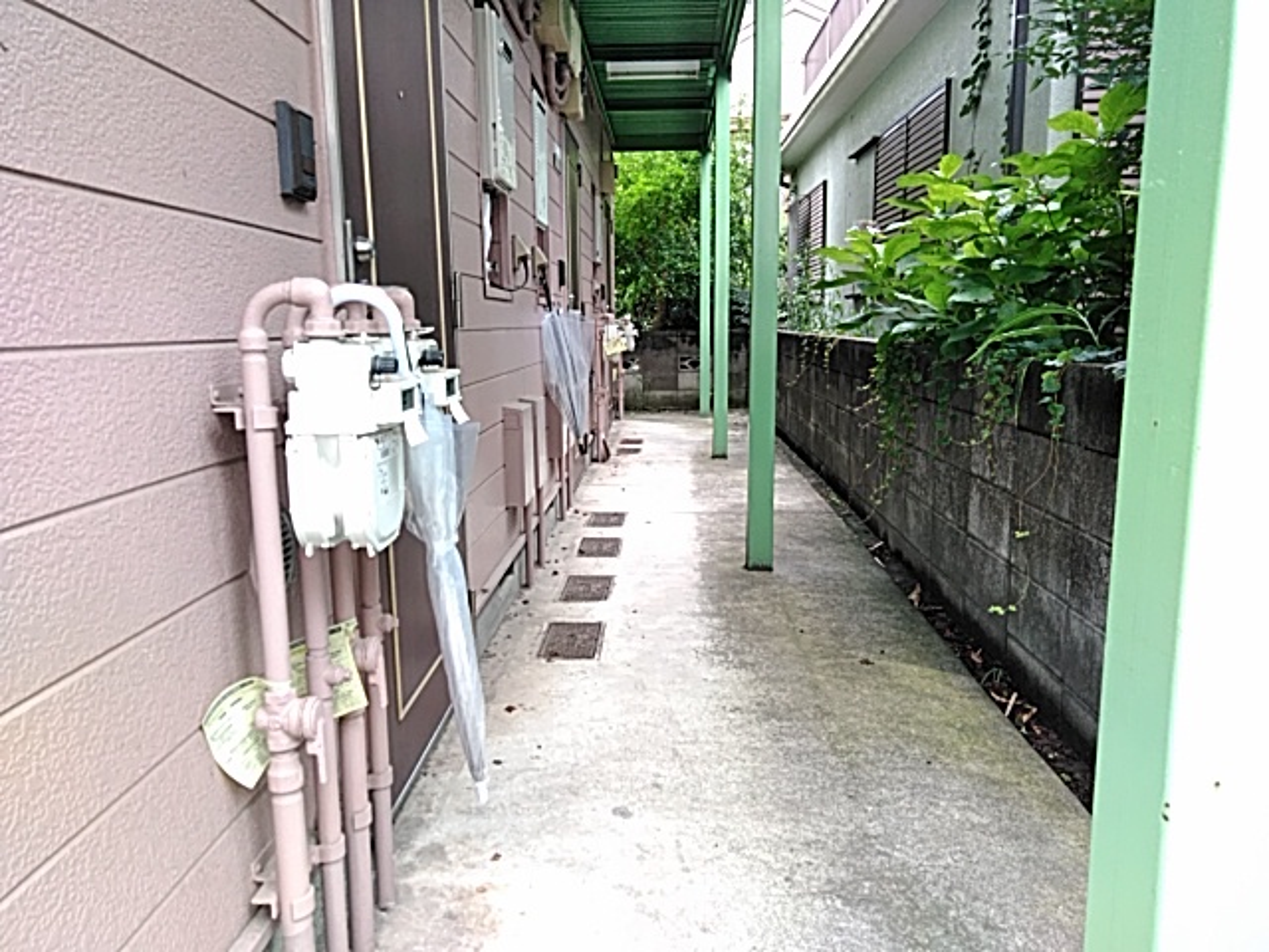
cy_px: 476
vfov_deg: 51.4
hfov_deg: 65.3
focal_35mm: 27
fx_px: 990
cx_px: 634
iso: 200
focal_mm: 3.46
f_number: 2.2
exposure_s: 1/174
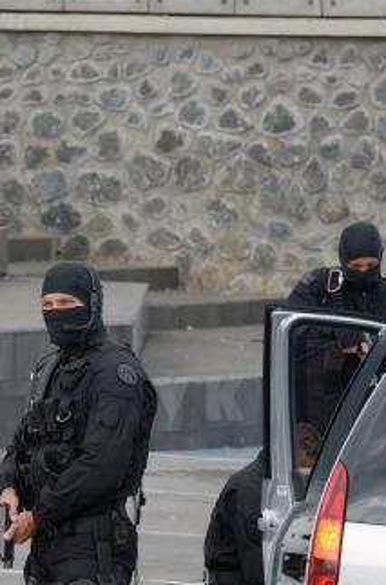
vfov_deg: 3.7
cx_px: 70
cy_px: 440
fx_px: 9042
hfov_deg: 2.4
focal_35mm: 558
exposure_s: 1/320
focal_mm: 200
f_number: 8
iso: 320
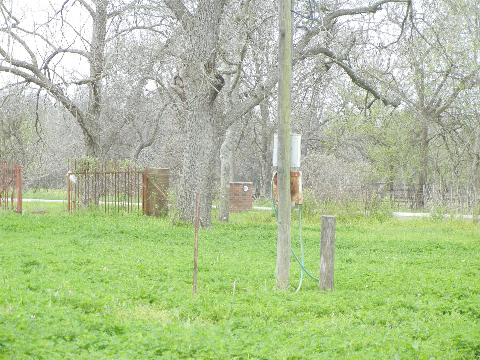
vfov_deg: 9.8
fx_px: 2108
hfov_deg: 13.0
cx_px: 240
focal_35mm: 152
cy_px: 180
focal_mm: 27.4
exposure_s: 1/72.5
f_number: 4.6
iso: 160
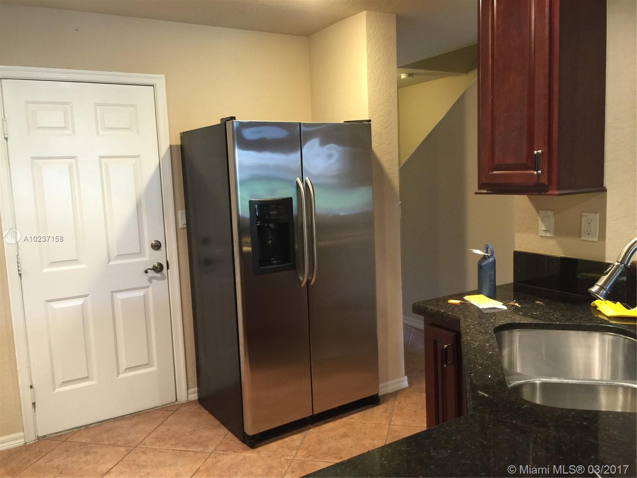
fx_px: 534
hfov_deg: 61.7
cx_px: 318
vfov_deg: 48.2
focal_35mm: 29
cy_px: 239
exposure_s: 1/15
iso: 80
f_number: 2.2
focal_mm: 4.15
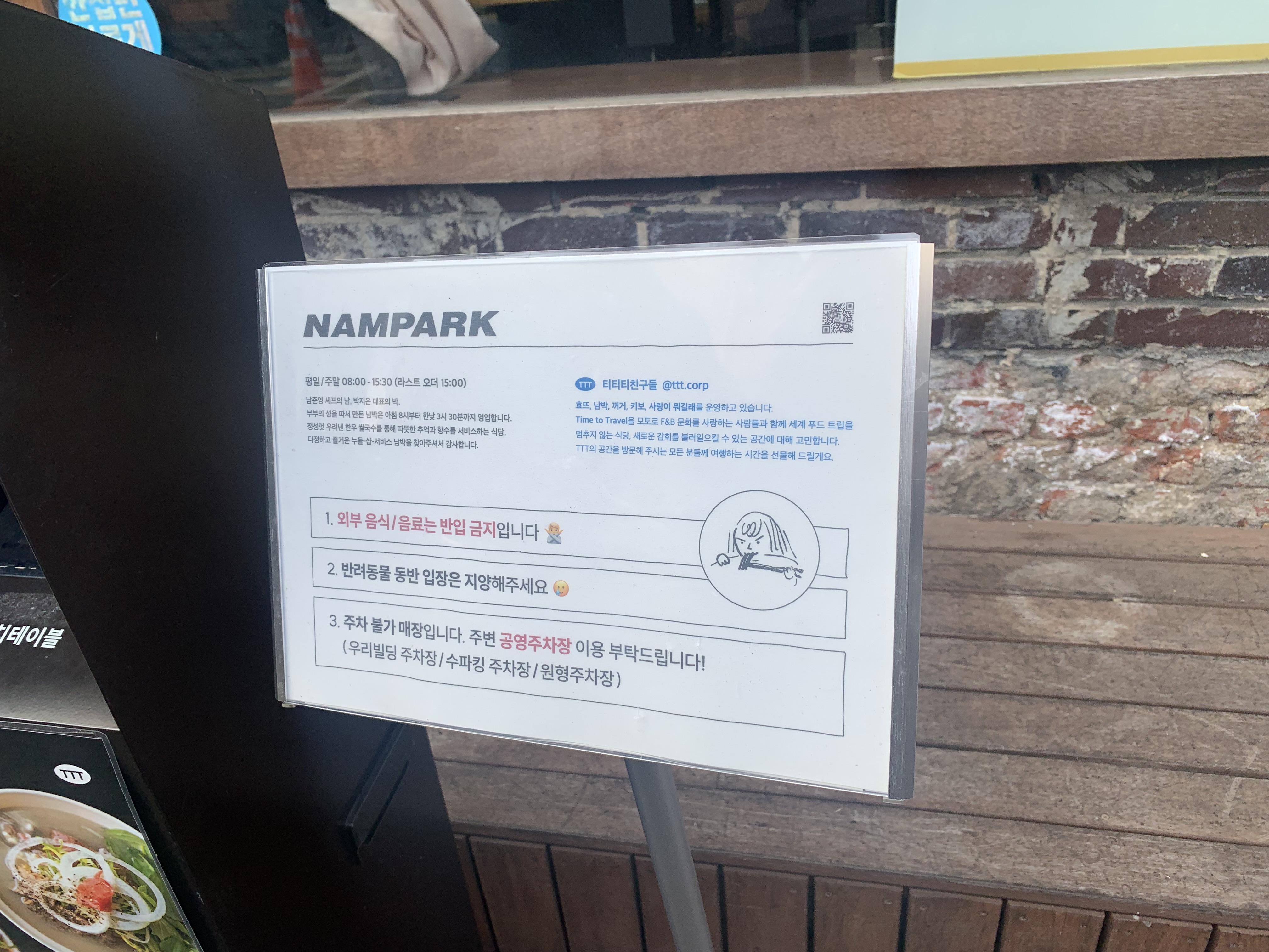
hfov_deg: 67.3
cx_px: 634
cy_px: 476
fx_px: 953
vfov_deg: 53.1
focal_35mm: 26
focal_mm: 4.25
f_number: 1.8
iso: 25
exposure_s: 1/485
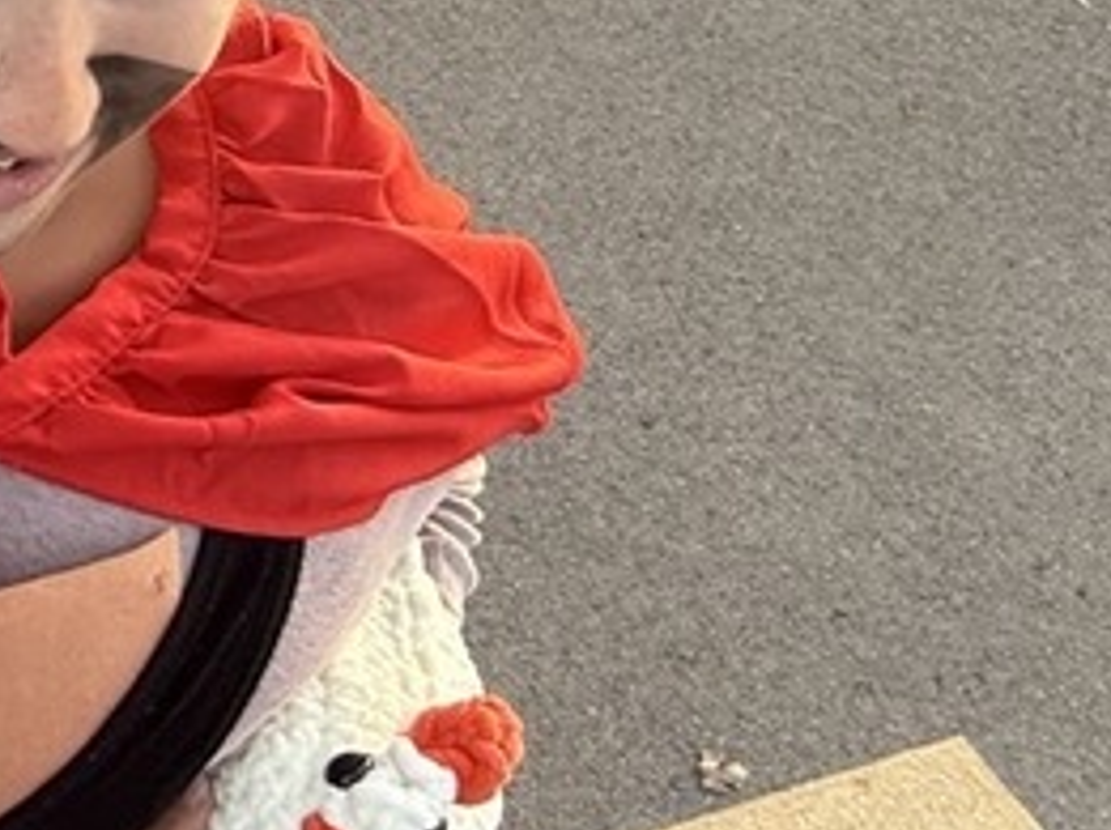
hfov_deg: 25.8
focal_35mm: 55
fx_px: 1763
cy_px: 123
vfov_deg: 25.8
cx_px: -566
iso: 64
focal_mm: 2.22
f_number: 2.2
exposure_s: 1/99
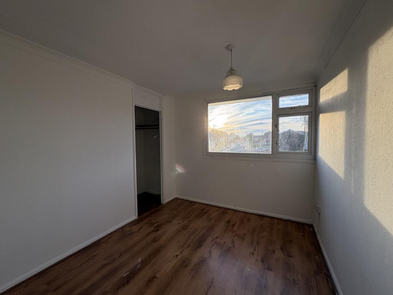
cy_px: 148
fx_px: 159
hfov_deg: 102.1
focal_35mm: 14
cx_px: 196
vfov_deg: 85.7
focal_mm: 2.22
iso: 50
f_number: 2.2
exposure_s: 1/318
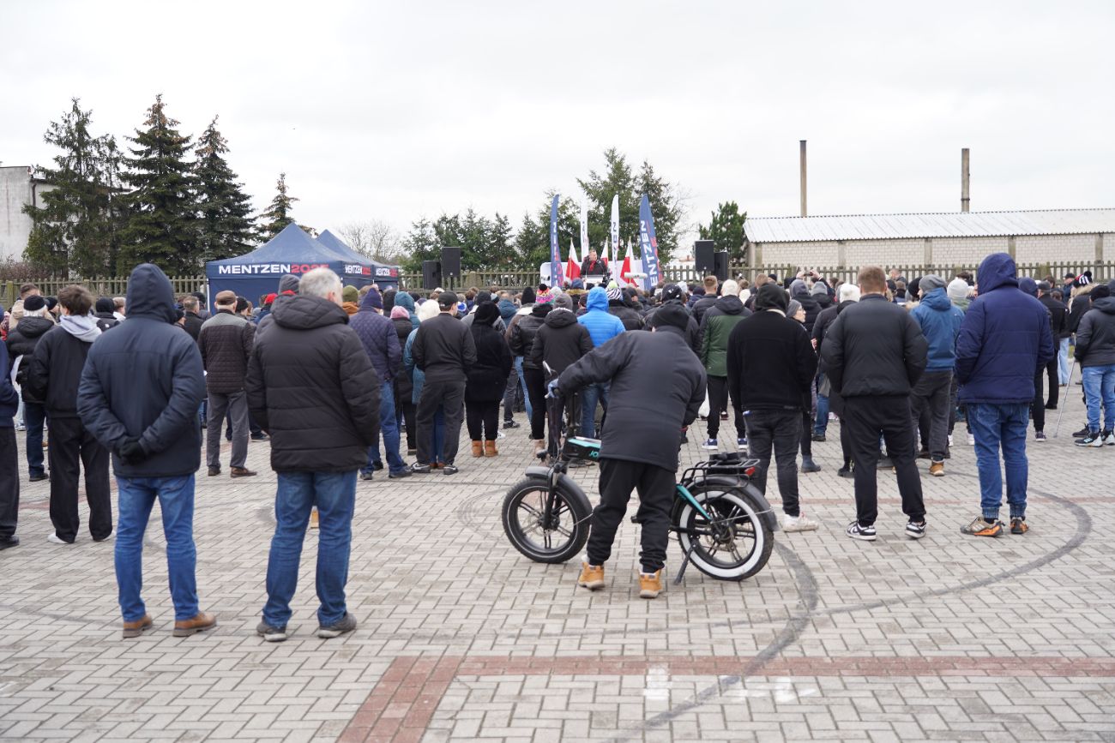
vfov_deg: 32.6
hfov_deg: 47.4
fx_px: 1270
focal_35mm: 41
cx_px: 558
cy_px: 372
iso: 125
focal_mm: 41
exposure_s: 1/100
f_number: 4
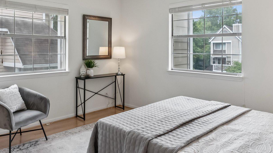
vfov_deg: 41.2
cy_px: 56
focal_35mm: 28
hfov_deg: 67.6
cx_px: 119
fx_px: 203
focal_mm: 16
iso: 2500
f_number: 10
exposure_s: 1/125
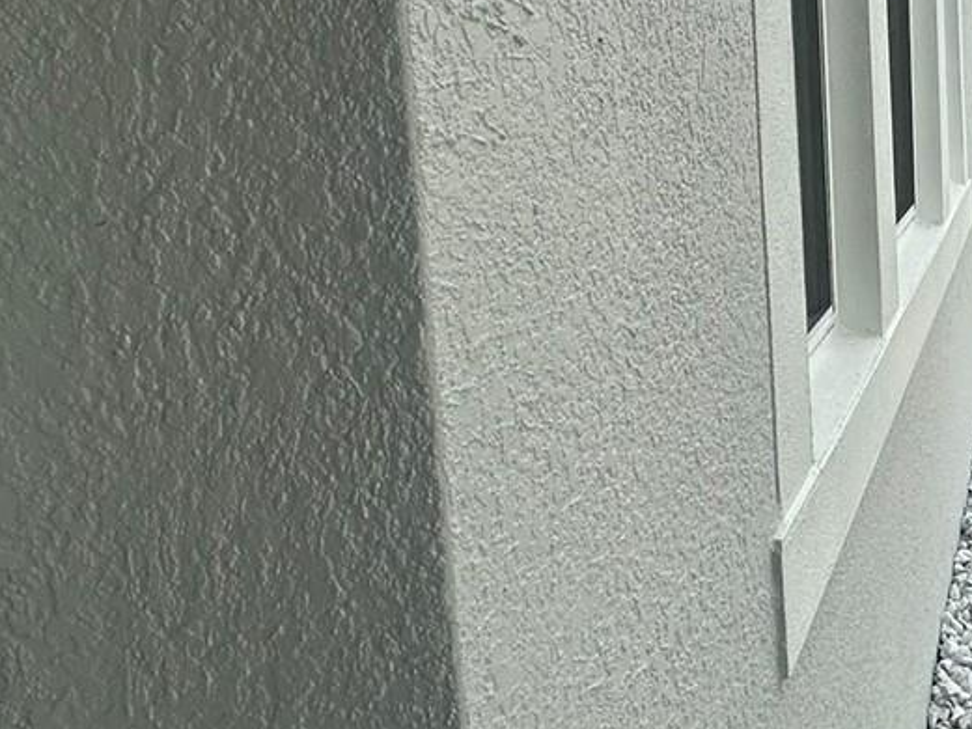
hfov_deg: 36.6
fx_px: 1208
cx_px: 1086
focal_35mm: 43
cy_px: 134
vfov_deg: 32.6
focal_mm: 2.22
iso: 50
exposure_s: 1/1453
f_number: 2.2
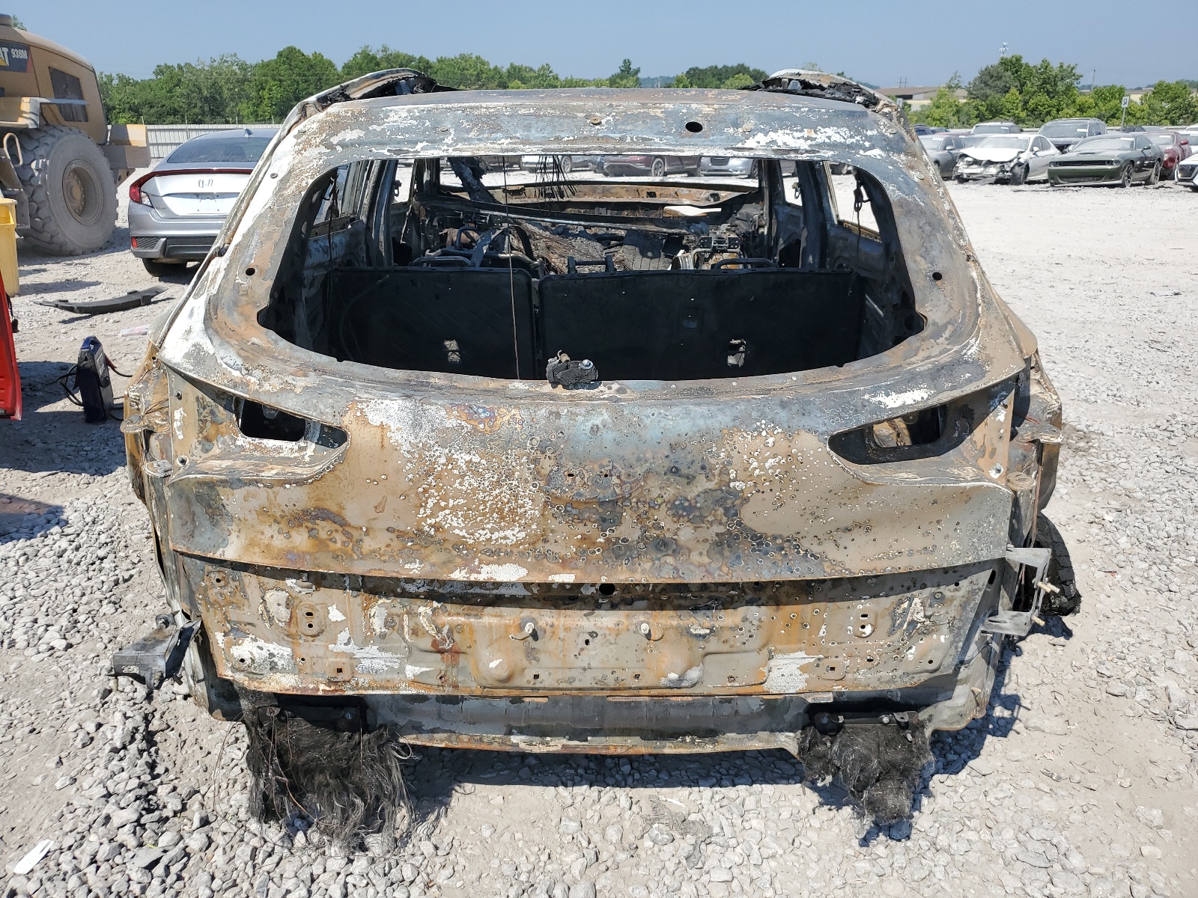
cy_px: 449
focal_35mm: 26
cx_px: 599
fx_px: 900
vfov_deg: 53.1
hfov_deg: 67.3
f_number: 1.5
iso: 50
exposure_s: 1/3333
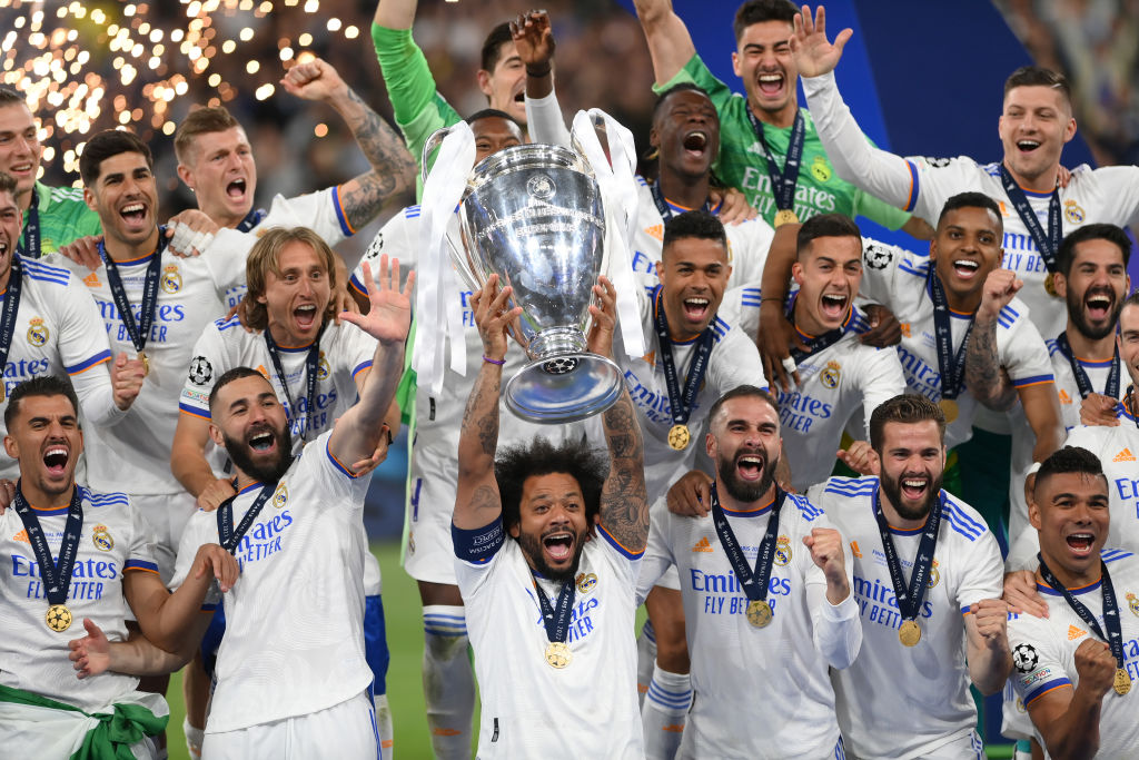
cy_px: 380
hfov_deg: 6.9
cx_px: 570
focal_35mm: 300
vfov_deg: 4.6
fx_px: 9492
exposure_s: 1/1600
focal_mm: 300
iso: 1600
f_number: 3.2
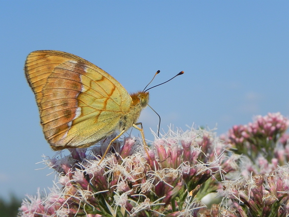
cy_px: 108
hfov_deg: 20.7
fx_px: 793
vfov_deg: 15.6
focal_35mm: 95
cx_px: 144
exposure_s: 1/553
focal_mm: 16.9
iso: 160
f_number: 7.1
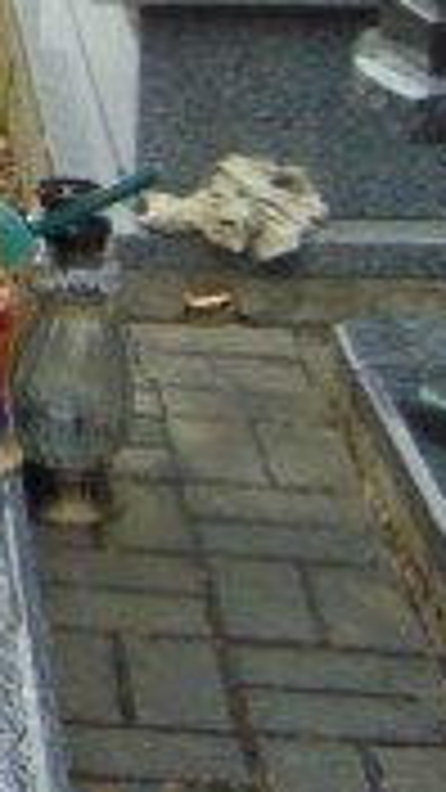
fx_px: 2922
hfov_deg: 8.0
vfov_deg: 15.1
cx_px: -685
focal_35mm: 139
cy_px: -40
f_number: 3.2
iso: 80
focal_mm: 6.3
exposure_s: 1/400
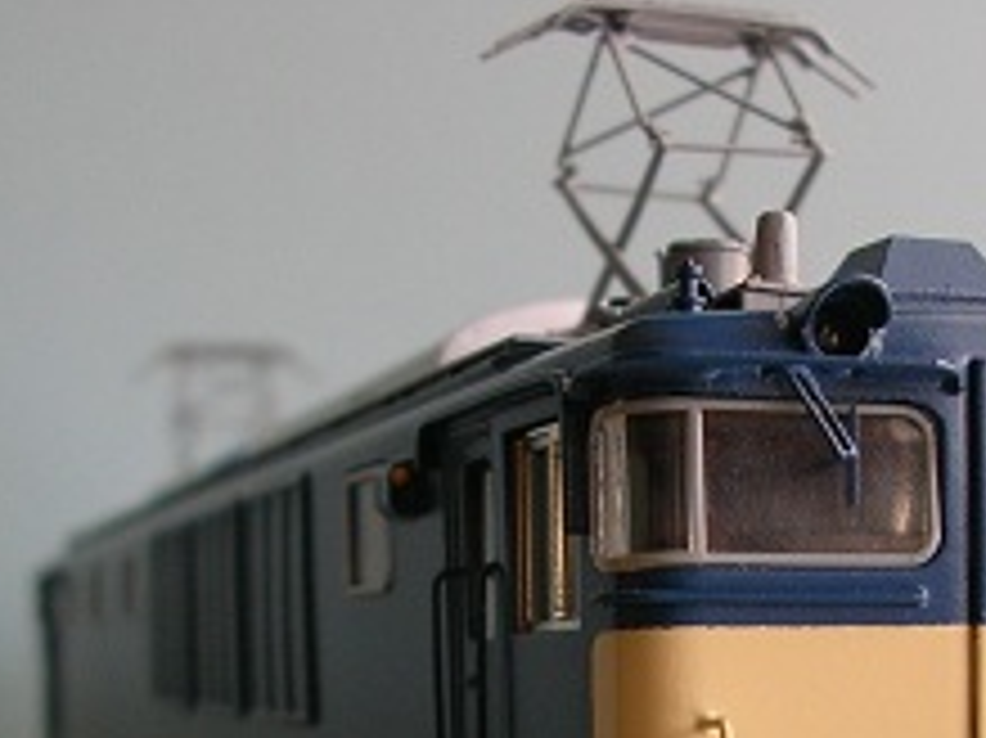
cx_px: 664
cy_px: 722
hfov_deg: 24.6
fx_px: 2249
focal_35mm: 79
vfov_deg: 18.2
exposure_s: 1/43
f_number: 2.8
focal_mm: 5.8
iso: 50
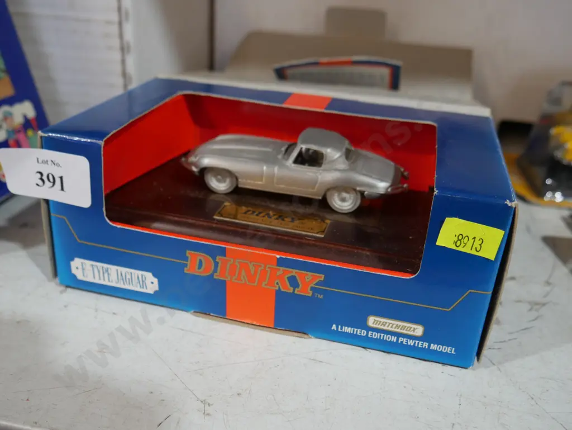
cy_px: 215
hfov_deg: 53.9
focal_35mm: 34
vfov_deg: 41.8
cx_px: 286
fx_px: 562
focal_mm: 17
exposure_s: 1/60
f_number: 4
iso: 640
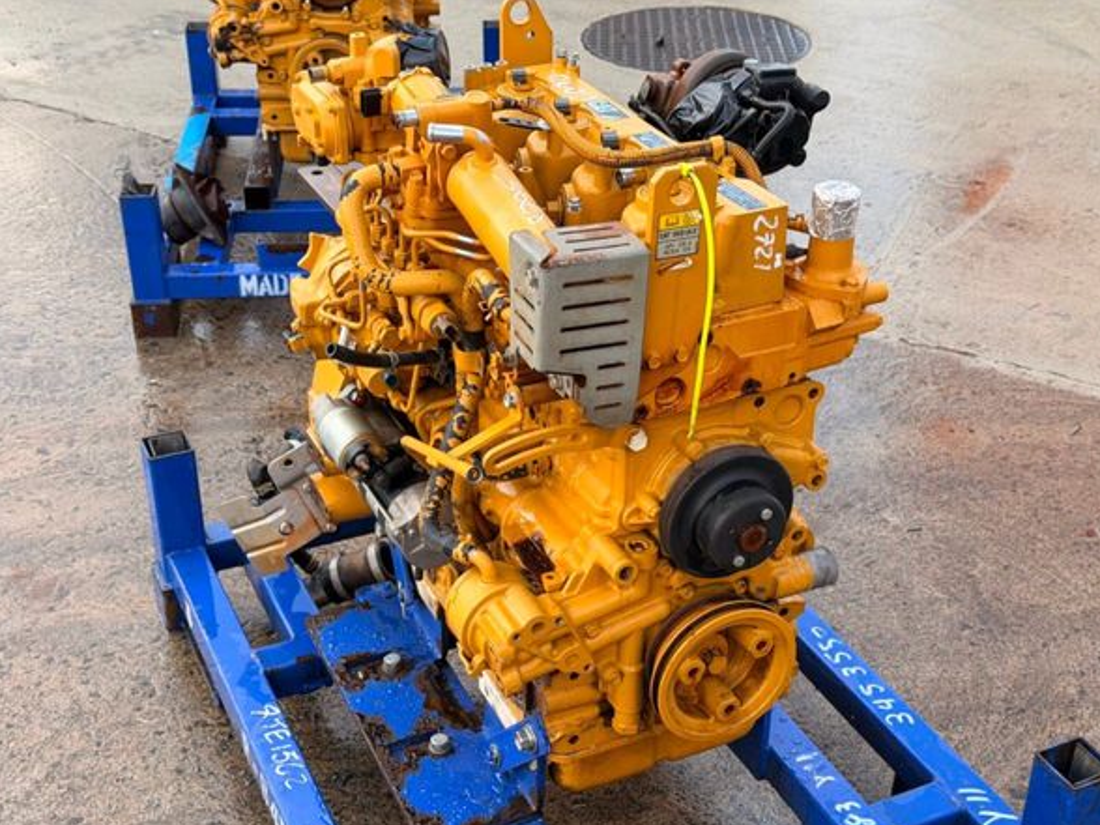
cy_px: 419
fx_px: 1557
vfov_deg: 29.7
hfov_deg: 38.9
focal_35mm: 49
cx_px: 543
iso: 64
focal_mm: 6.76
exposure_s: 1/294
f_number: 1.78
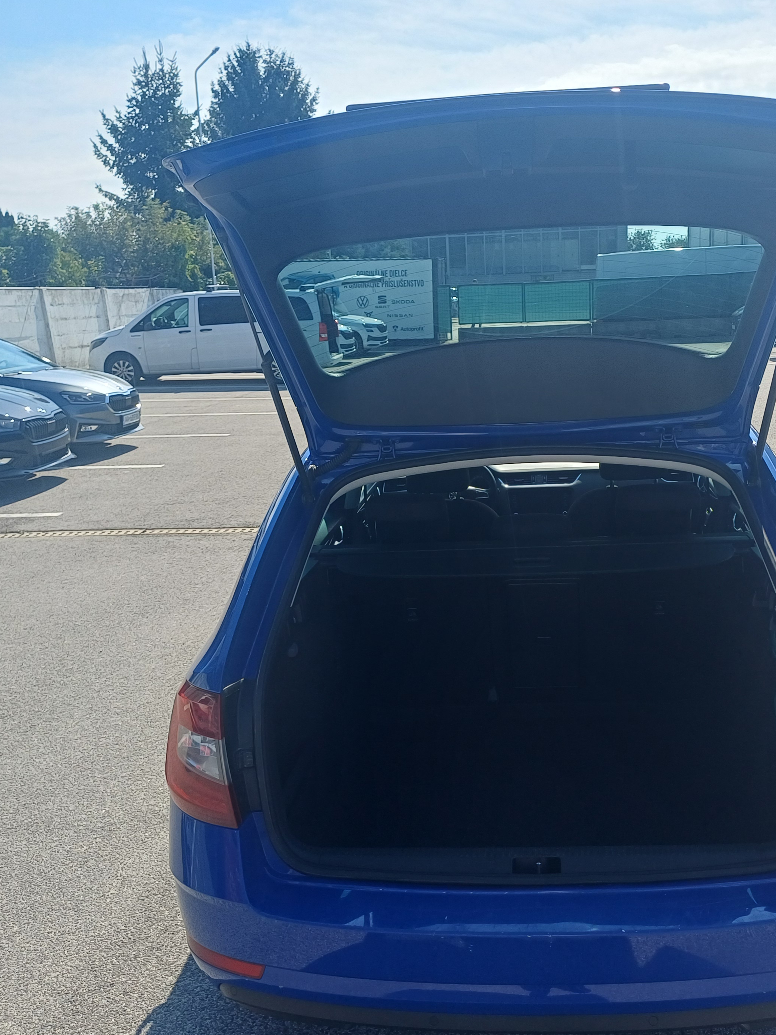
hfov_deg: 39.4
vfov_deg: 51.4
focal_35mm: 36
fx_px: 1076
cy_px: 532
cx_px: 479
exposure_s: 1/962
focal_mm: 4.65
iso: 50
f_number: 1.8
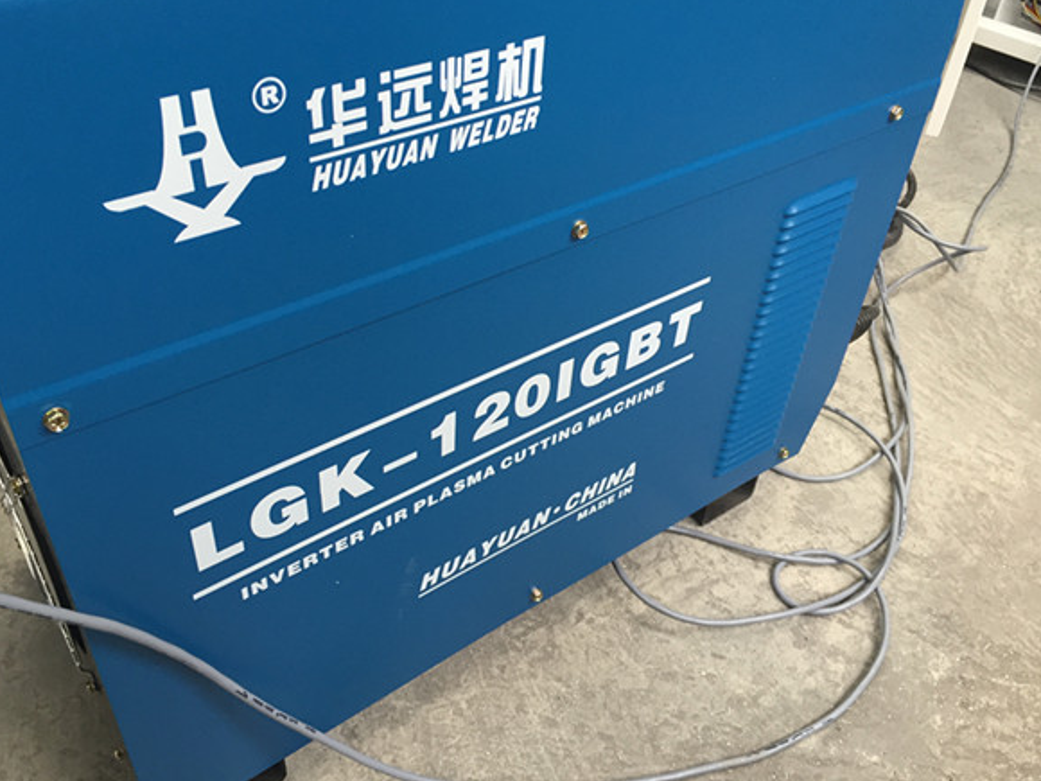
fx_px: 962
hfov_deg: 56.8
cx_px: 497
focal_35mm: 32
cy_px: 364
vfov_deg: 44.1
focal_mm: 4.15
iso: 32
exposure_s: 1/40
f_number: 2.2
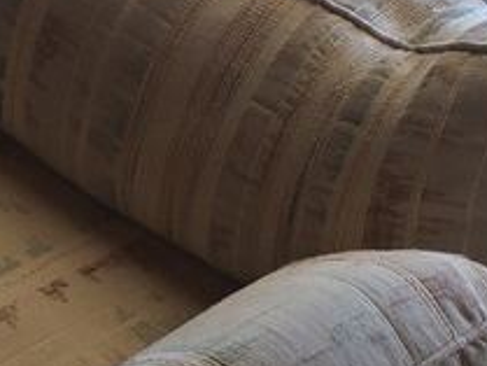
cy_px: 160
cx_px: 2
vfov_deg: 11.5
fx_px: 1816
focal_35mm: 129
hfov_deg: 15.0
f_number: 2.2
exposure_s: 1/120
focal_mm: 4.12
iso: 50
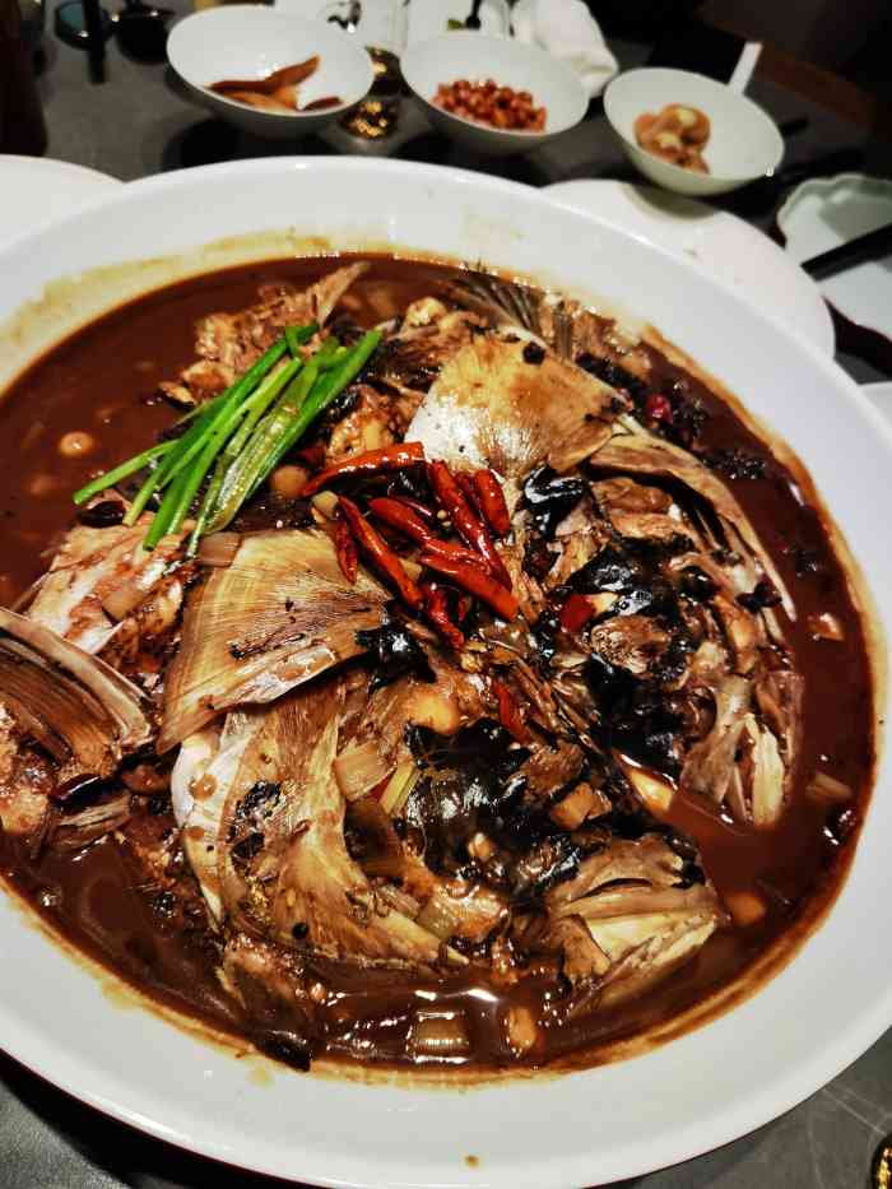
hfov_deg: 51.4
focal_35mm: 27
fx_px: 927
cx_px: 446
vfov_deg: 65.3
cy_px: 594
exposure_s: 1/100
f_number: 1.9
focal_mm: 6.71
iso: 64
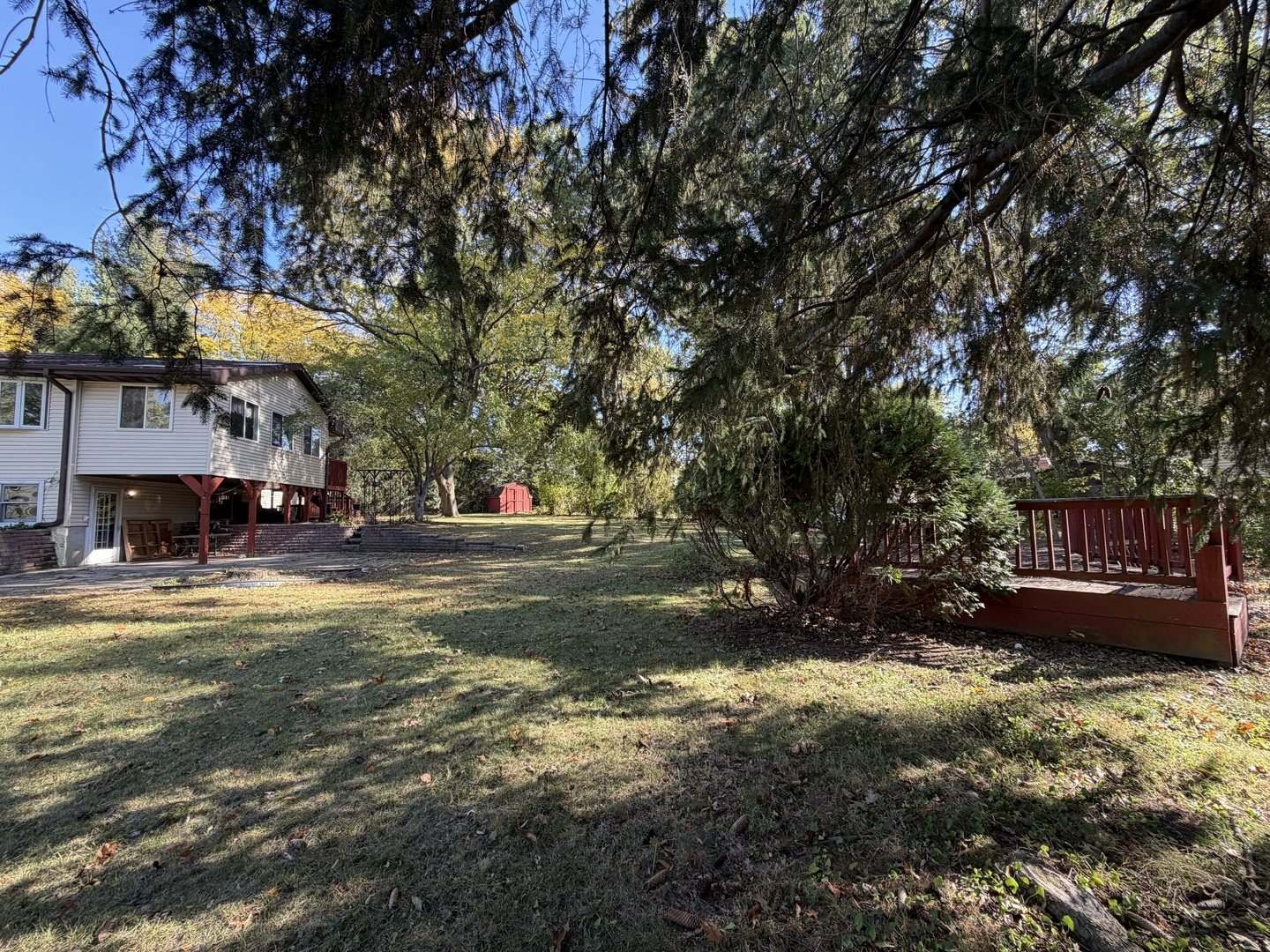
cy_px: 476
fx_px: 514
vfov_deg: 85.7
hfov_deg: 102.1
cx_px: 635
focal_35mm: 14
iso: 40
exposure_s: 1/126
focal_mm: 2.22
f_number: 2.2
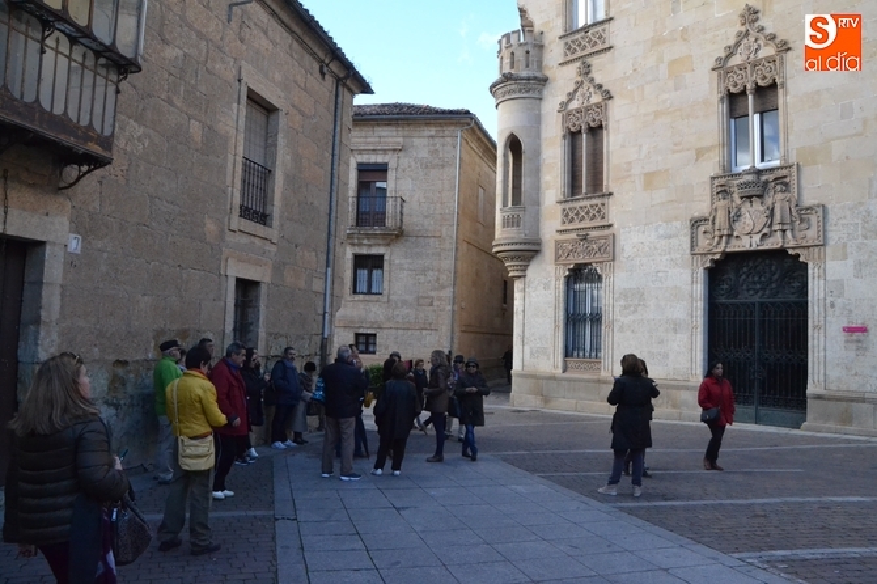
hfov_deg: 67.4
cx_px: 438
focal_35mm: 27
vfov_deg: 47.9
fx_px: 657
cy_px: 292
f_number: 13
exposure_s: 1/640
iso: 3200
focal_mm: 18
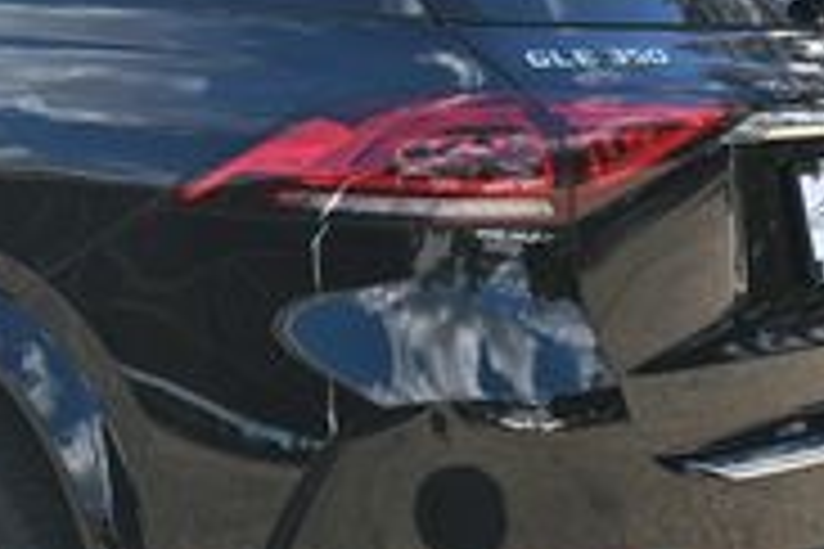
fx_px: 2403
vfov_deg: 13.0
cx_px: -95
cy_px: 281
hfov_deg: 18.7
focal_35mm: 105
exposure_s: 1/250
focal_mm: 30
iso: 160
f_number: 5
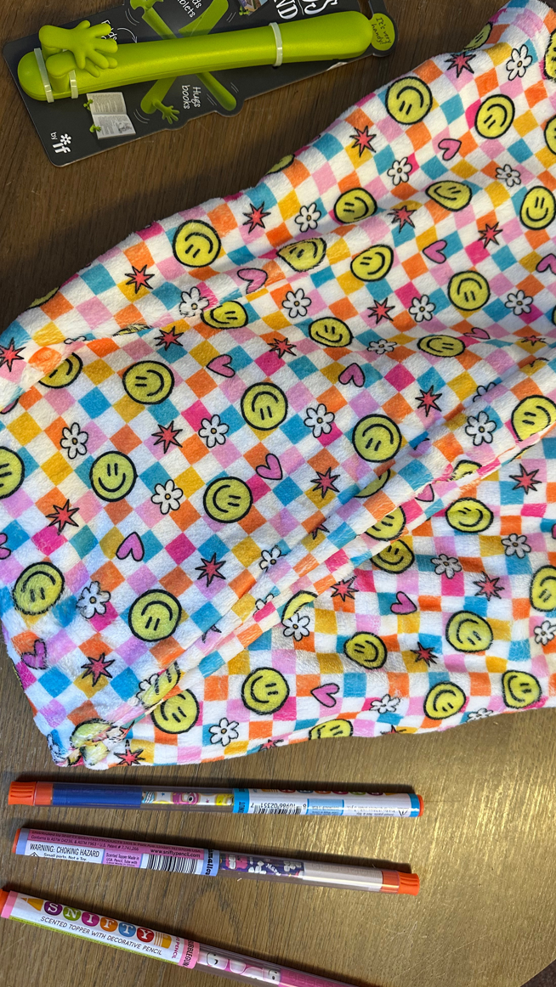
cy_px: 480
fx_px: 707
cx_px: 281
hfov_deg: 42.9
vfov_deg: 69.8
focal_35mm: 27
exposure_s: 1/120
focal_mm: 6.86
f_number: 1.78
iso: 200
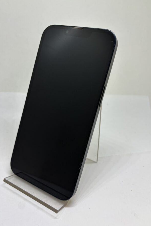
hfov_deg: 46.4
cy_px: 111
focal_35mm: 28
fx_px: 176
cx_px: 70
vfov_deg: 65.5
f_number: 1.6
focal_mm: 5.96
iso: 50
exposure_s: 1/121
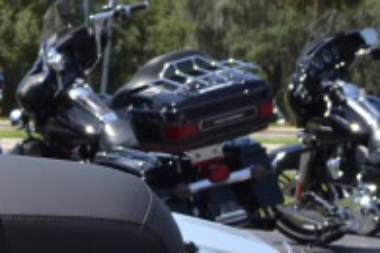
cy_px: 304
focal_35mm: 222
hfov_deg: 8.5
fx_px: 2343
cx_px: -524
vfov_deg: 6.2
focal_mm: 24
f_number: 7.1
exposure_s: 1/200
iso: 100
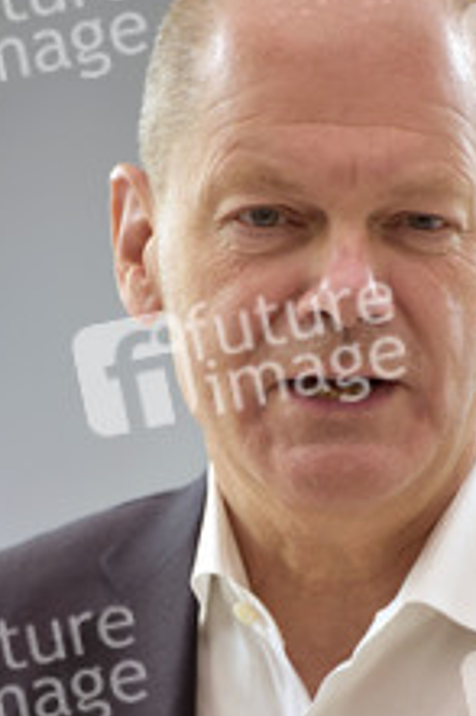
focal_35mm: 362
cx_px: 334
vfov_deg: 5.7
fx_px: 7190
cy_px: 522
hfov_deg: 3.8
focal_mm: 200
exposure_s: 1/125
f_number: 5.3
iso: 1600
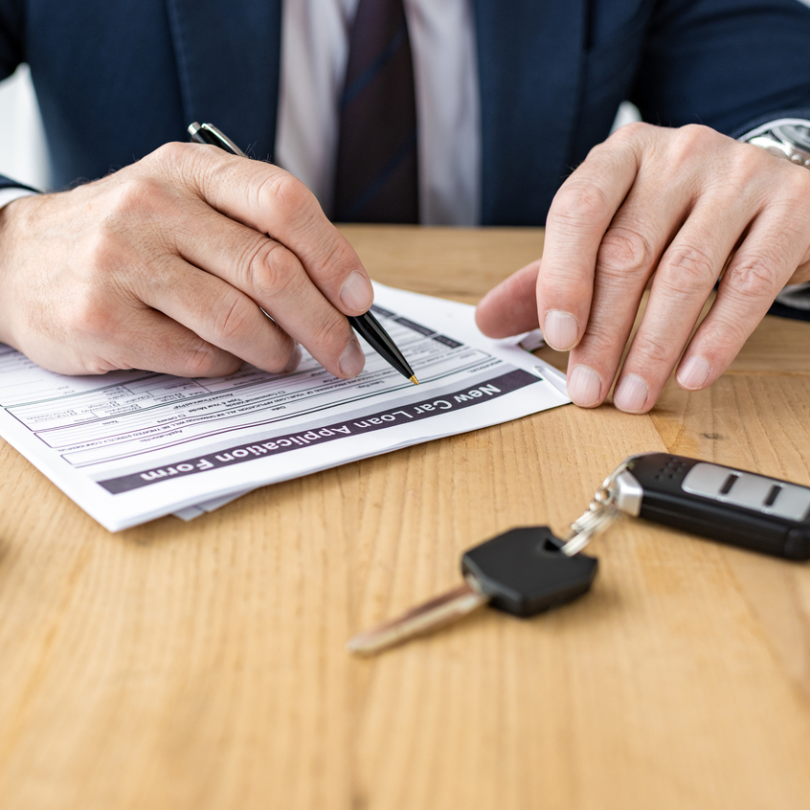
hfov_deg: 37.3
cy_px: 407
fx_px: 1191
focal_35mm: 45
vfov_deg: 37.6
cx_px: 293
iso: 320
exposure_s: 1/160
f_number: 3.5
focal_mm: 35
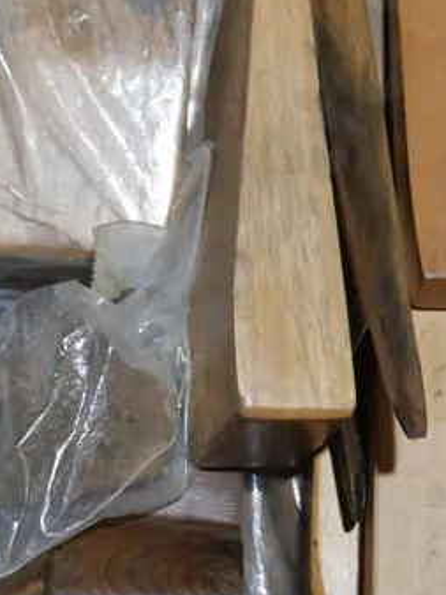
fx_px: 1668
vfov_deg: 20.0
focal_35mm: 97
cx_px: 323
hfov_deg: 15.2
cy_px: 121
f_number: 3.6
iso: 200
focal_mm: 16
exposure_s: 1/80
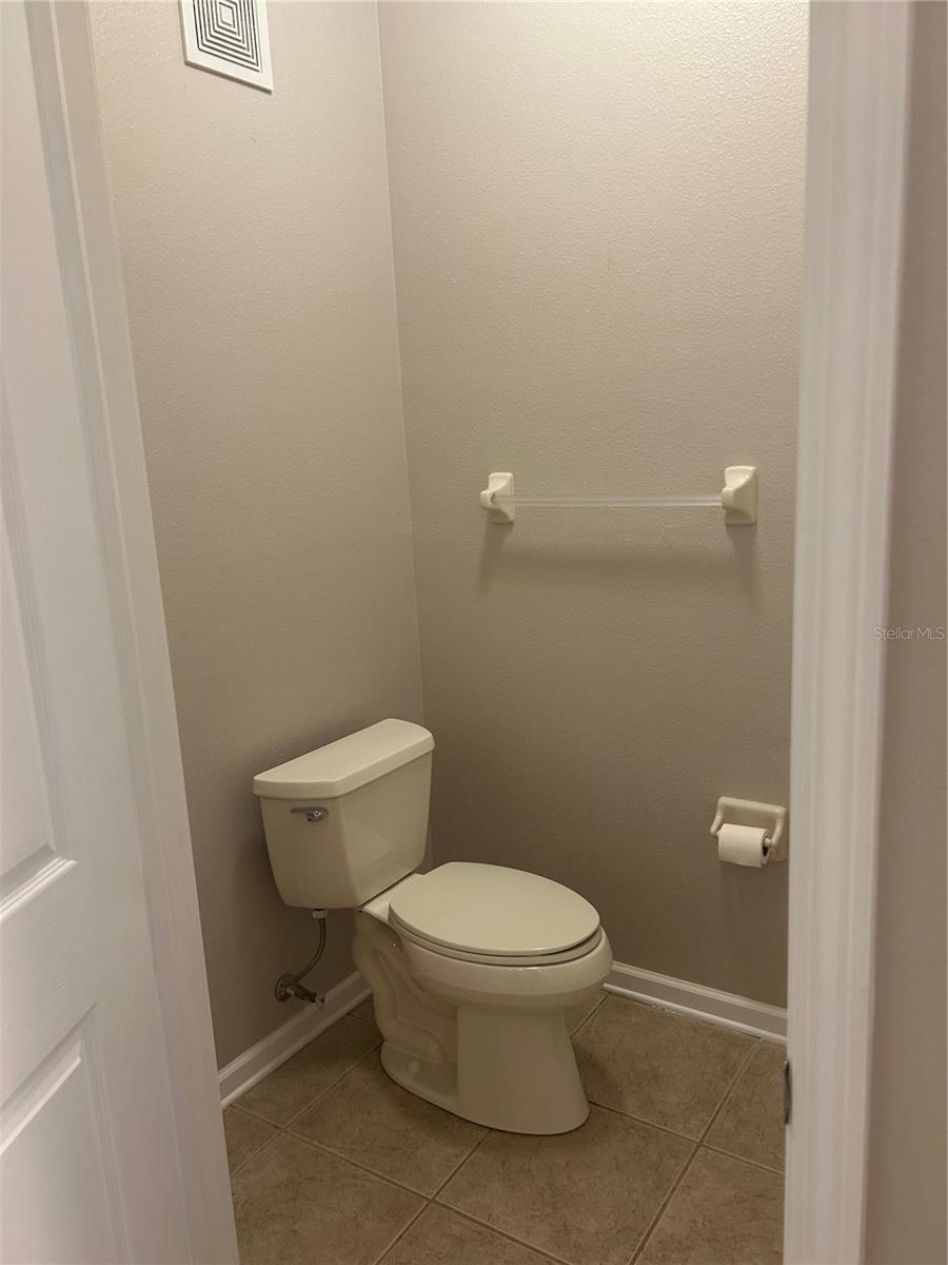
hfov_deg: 53.1
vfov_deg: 67.3
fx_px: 949
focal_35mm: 26
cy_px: 632
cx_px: 474
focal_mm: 5.7
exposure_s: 1/60
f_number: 1.5
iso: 100
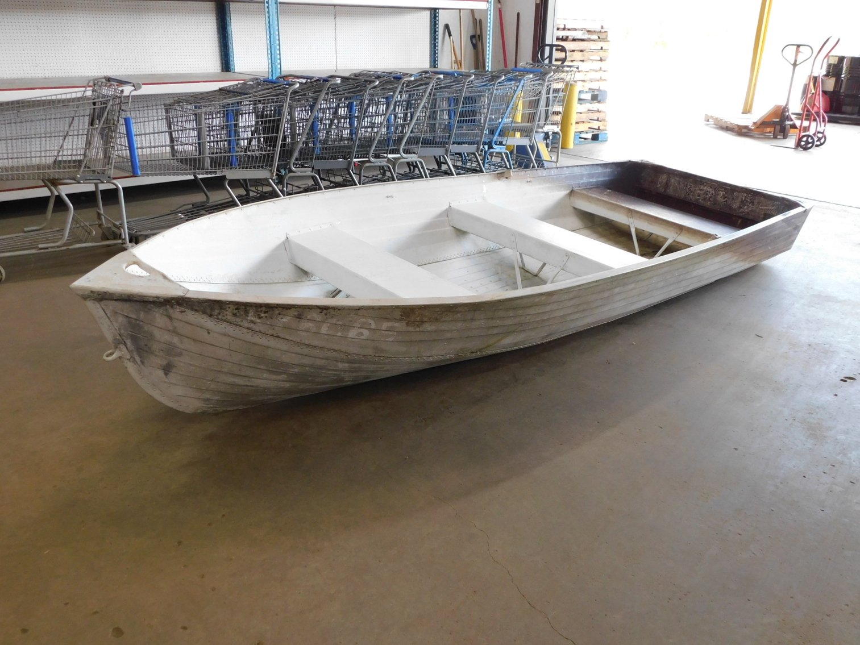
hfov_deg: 60.0
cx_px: 430
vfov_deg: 46.8
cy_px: 322
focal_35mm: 30
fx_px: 745
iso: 280
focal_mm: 5.3
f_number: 3.2
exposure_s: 1/30
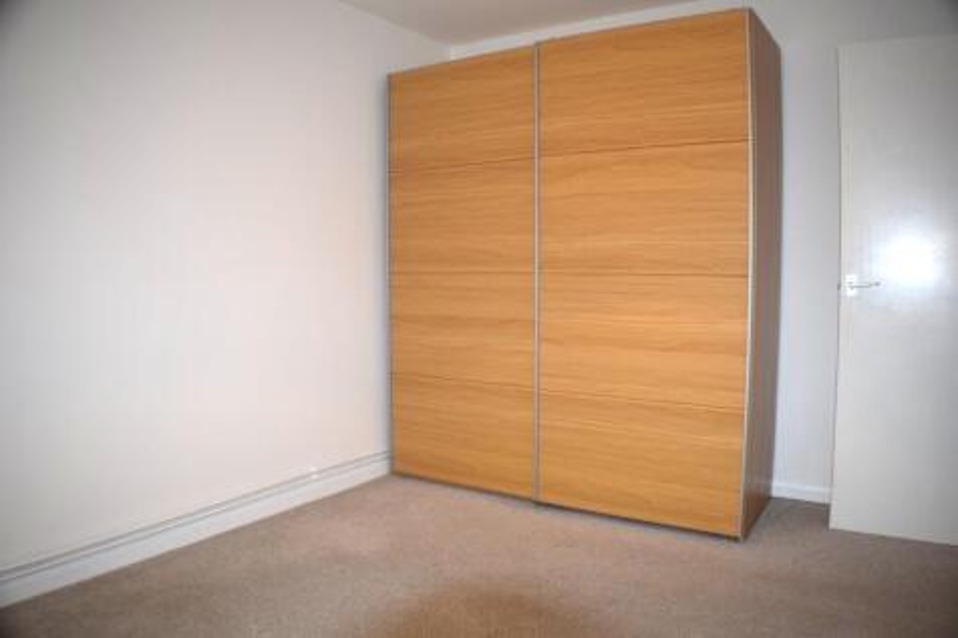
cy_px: 319
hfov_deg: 57.2
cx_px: 479
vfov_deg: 39.9
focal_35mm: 33
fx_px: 878
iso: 800
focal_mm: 22
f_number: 4.5
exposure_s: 1/80
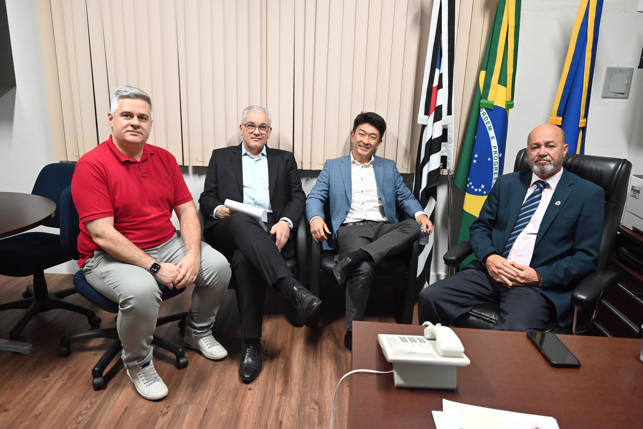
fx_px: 491
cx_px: 322
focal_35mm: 28
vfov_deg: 47.2
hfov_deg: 66.4
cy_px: 214
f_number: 4.2
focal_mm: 27.5
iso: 4500
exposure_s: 1/60
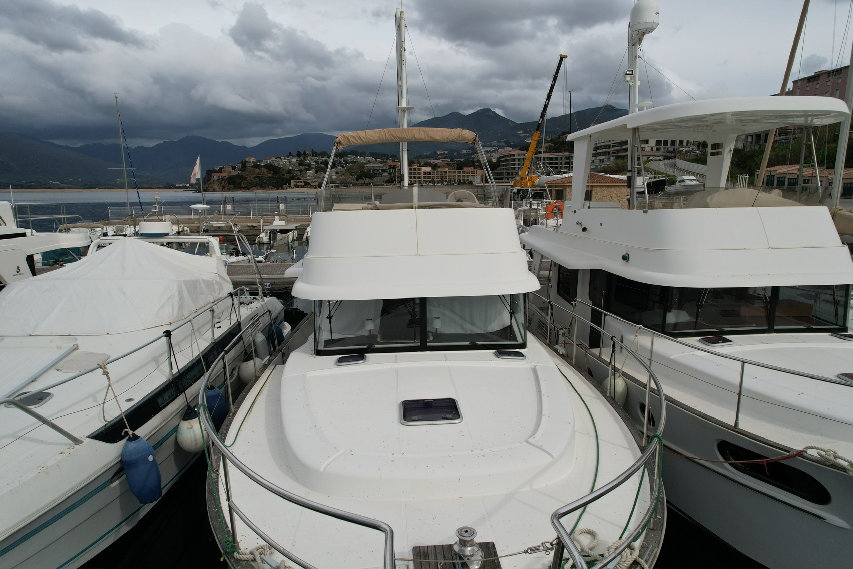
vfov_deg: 57.2
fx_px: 521
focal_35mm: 22
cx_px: 426
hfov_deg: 78.6
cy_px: 284
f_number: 2.8
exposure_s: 1/90
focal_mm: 8.38
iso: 100
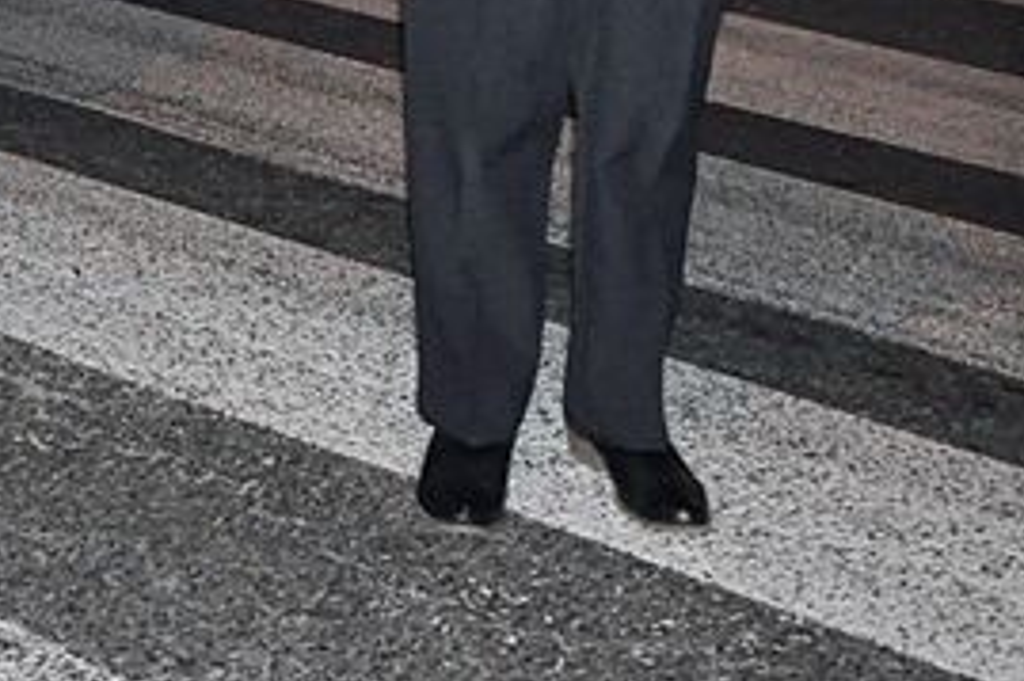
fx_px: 3371
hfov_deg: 16.5
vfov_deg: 11.1
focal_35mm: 119
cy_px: -356
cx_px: -251
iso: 2000
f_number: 5
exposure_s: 1/60
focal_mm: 25
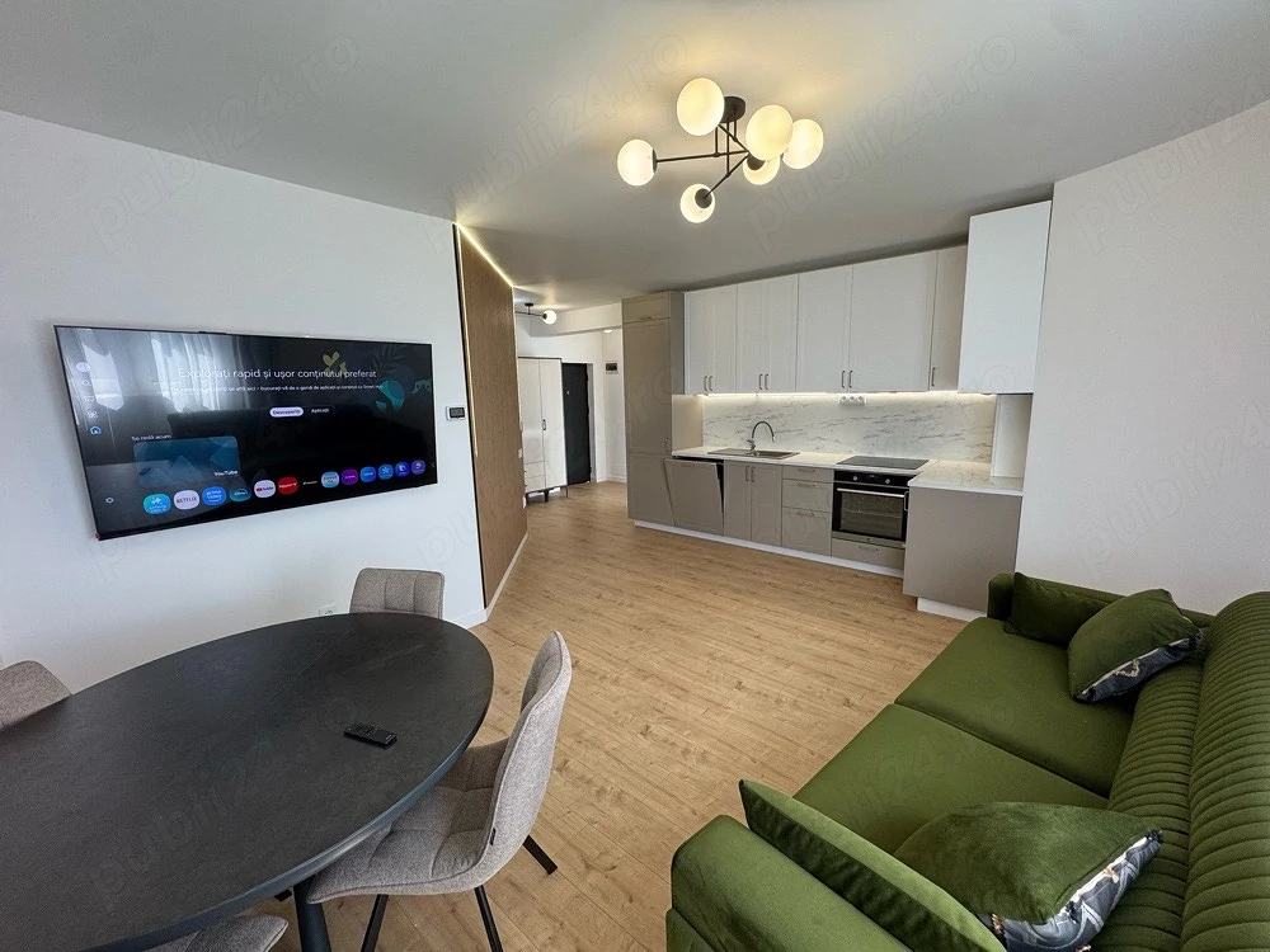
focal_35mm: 14
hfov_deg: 102.1
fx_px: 514
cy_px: 476
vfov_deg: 85.7
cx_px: 635
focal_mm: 2.22
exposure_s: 1/100
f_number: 2.2
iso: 80
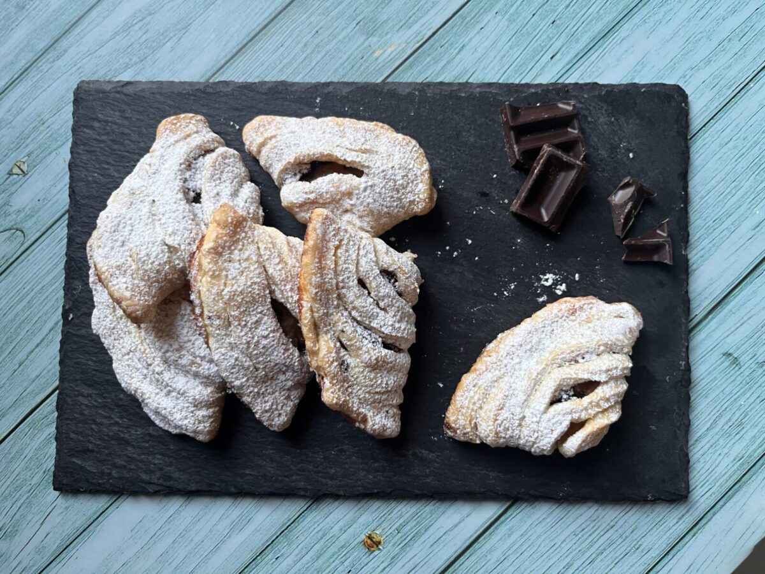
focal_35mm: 26
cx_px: 382
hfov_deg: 67.3
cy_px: 287
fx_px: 575
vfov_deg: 53.1
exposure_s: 1/60
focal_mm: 5.1
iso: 320
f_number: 1.6
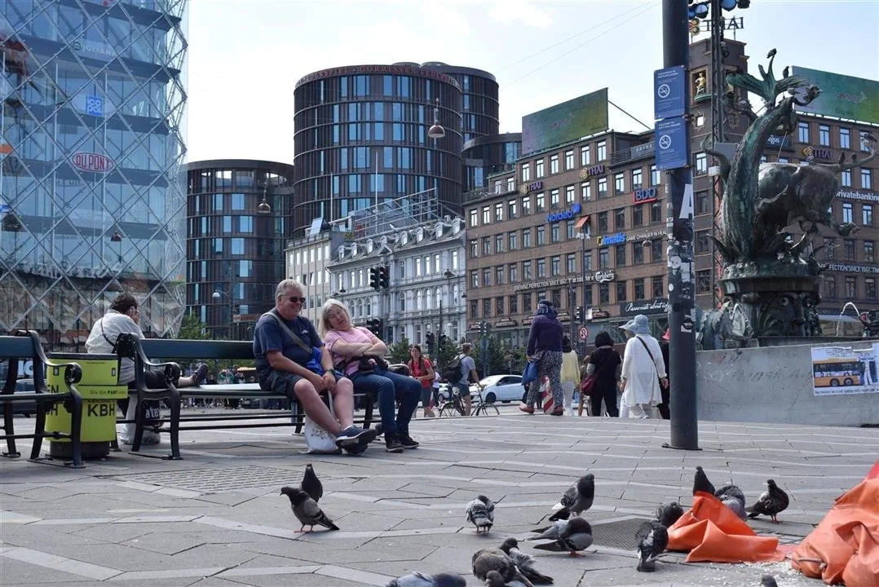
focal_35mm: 48
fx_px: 1173
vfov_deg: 28.1
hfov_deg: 41.1
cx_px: 440
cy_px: 294
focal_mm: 32
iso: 200
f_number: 9
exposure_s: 1/320
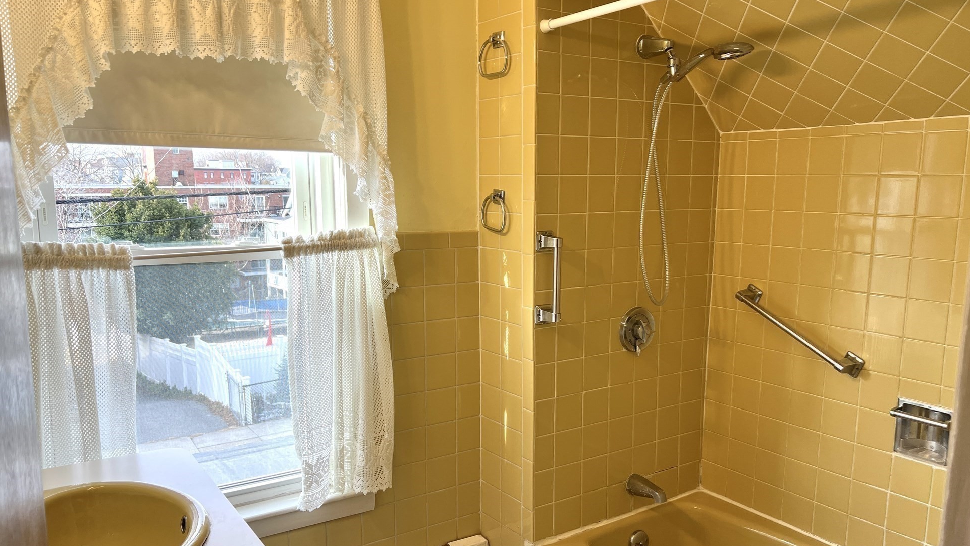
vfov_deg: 38.9
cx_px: 495
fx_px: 772
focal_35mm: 30
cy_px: 304
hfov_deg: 64.3
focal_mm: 5.7
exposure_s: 1/237
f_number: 1.5
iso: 40
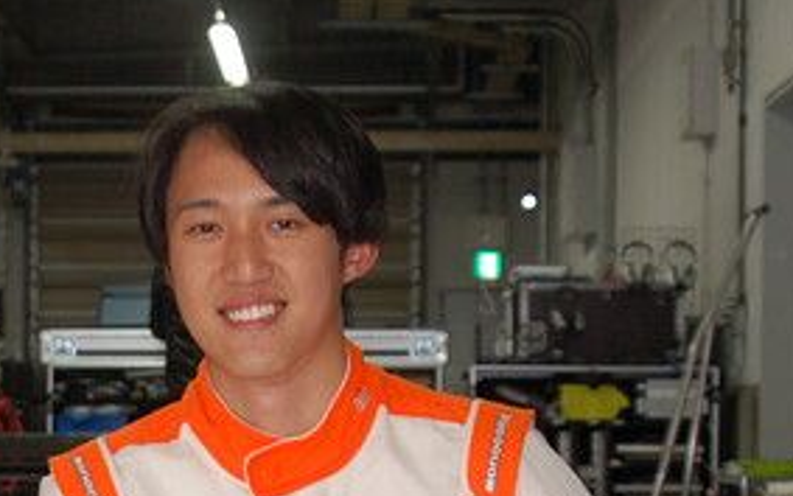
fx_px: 2356
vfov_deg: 11.9
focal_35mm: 109
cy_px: 513
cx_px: 115
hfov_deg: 18.8
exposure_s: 1/60
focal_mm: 28
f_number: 4
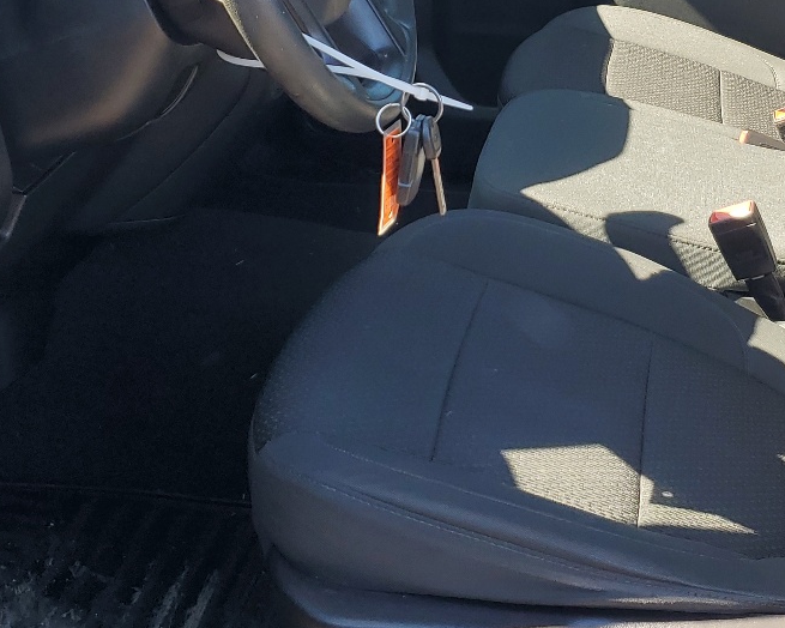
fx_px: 1440
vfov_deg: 24.1
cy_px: 101
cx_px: 578
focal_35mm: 62
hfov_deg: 30.0
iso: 50
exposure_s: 1/256
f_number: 1.5
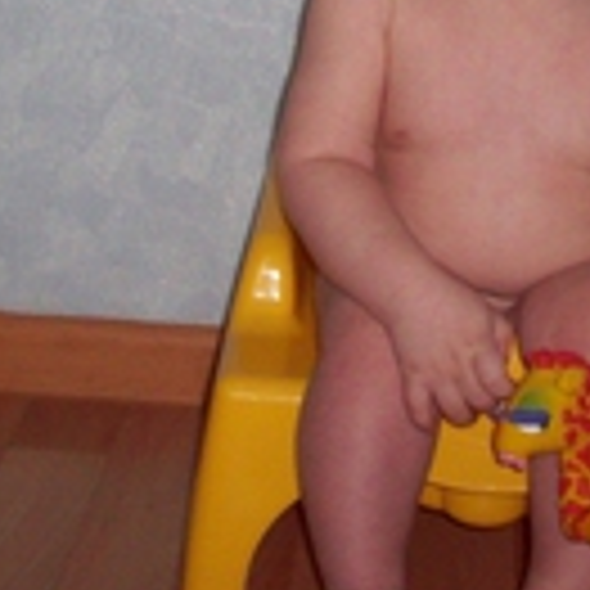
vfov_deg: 15.3
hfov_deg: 15.4
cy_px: 23
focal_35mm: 112
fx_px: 2160
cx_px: 500
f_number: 2.8
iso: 160
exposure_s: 1/45
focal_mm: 6.2
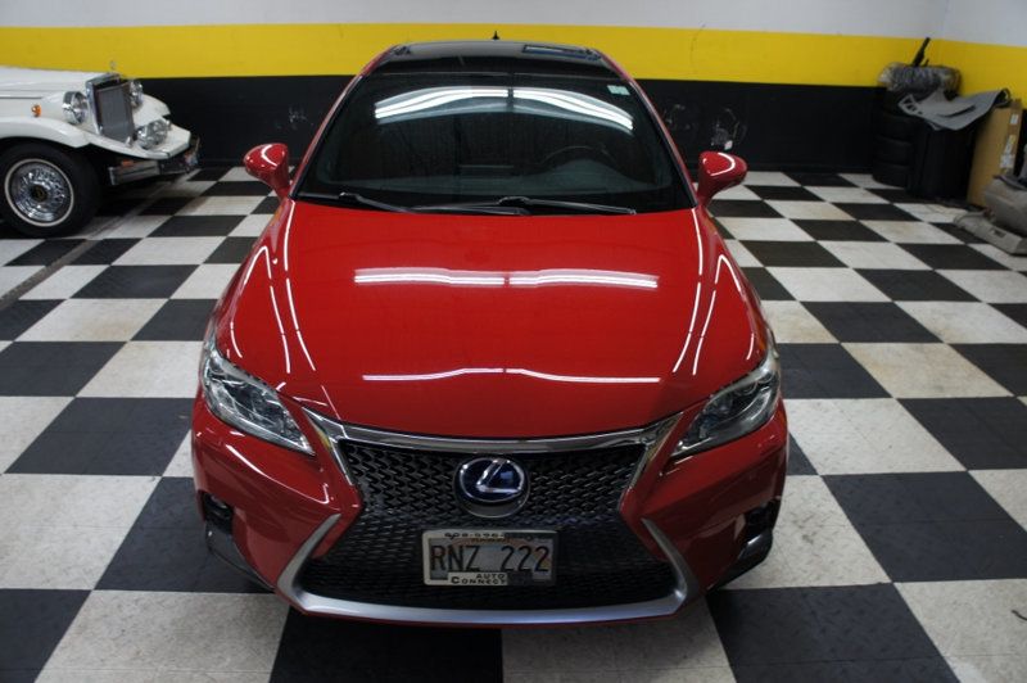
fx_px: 770
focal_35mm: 27
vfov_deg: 47.9
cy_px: 342
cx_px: 514
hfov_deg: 67.4
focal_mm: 18
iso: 200
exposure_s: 1/30
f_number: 4
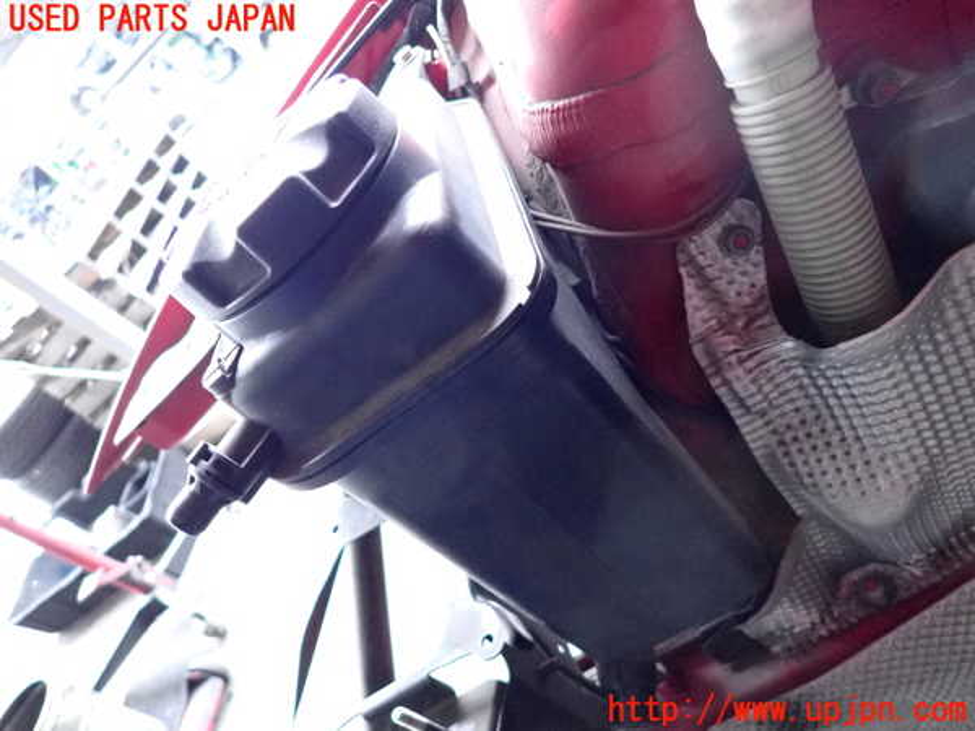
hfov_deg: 69.4
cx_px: 488
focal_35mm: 25
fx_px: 704
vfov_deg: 54.9
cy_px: 366
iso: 1600
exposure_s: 1/125
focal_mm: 4.5
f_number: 2
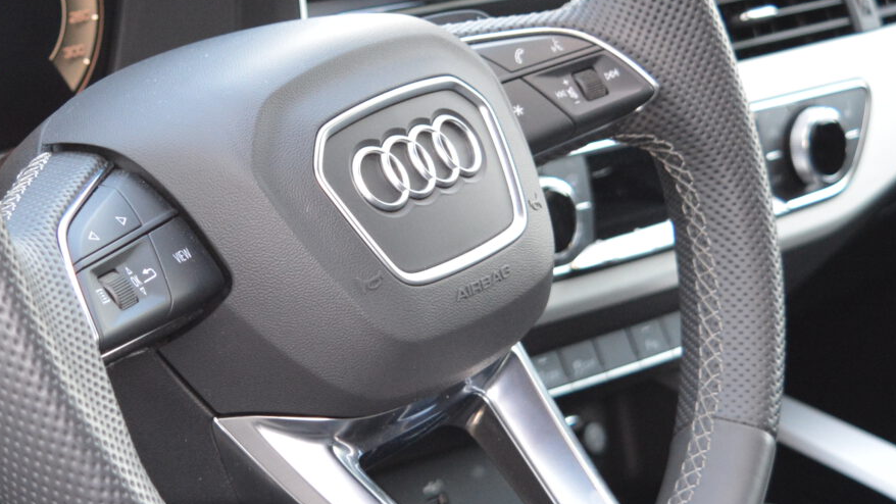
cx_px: 367
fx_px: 2721
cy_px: 292
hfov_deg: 18.7
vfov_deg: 10.6
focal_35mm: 115
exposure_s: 1/50
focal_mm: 25
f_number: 4
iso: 800
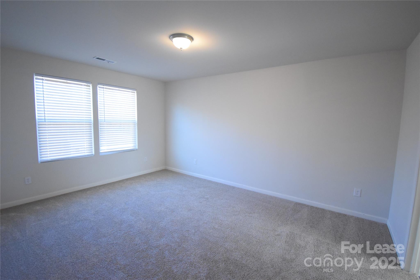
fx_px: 175
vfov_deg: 77.3
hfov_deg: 100.4
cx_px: 210
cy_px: 140
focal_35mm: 15
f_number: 4.5
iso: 3600
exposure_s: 1/125
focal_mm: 10
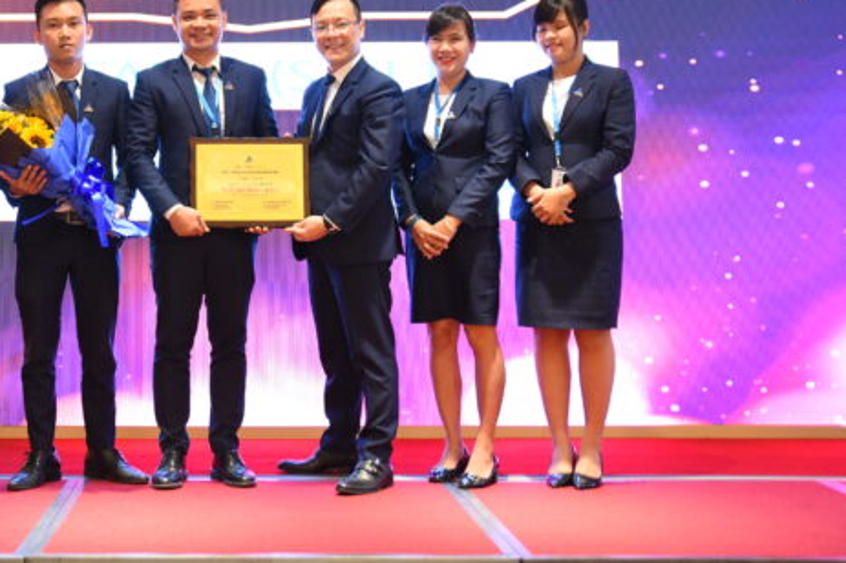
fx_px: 1479
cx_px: 225
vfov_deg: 21.3
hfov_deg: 31.4
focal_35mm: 63
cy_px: 123
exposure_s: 1/125
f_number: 2.8
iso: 1600
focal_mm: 40
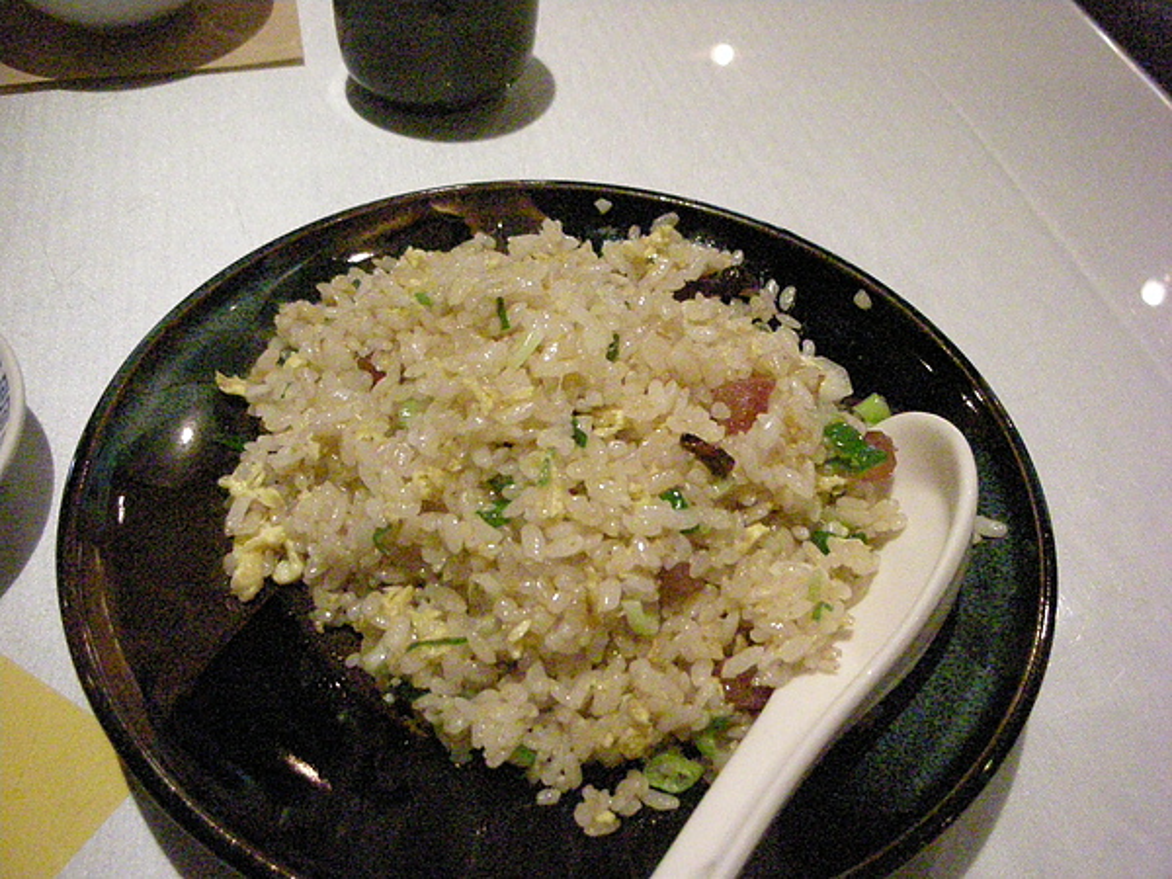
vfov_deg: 40.7
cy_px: 440
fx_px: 1185
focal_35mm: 35
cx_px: 586
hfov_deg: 52.6
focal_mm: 5.8
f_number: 2.8
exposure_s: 1/63.4
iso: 1600
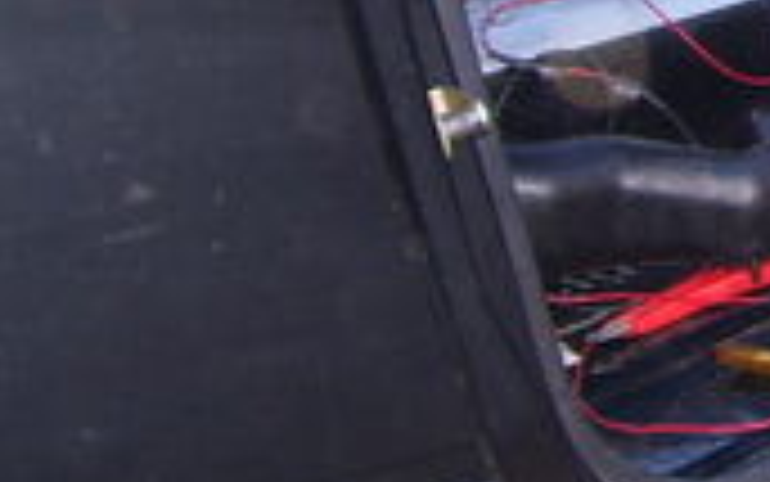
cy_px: -293
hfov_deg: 13.3
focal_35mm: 147
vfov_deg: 8.7
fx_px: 3086
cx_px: 1220
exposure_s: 1/60
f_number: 2.7
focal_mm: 6
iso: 80
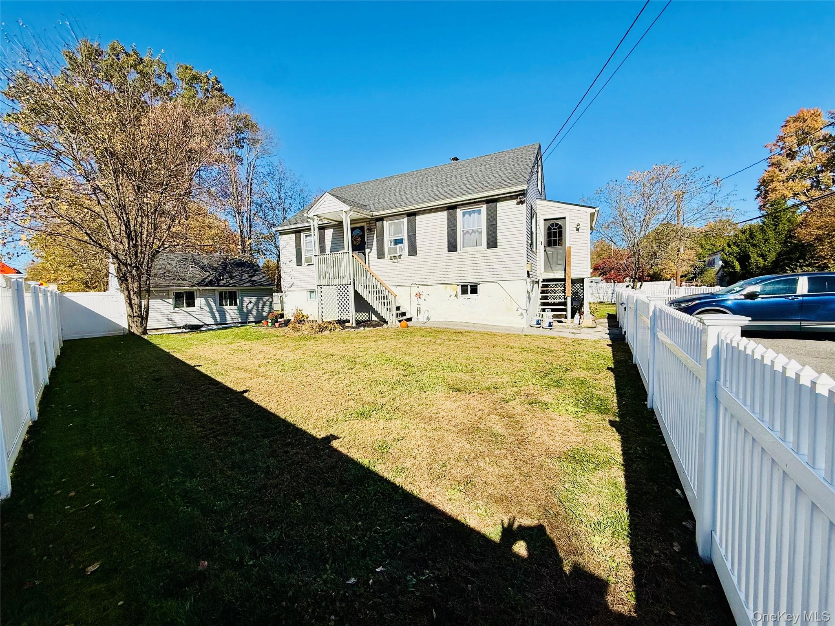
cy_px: 313
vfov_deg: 85.7
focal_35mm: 14
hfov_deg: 102.1
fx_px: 338
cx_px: 418
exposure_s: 1/4149
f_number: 2.2
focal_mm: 2.22
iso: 50
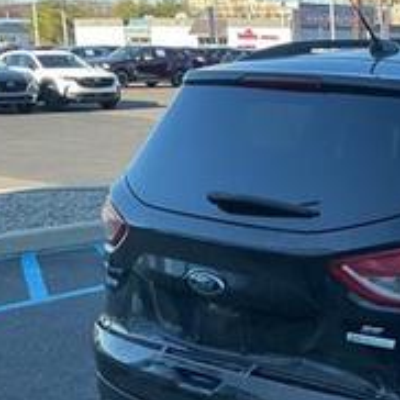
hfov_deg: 21.8
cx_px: 525
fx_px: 928
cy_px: 327
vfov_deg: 23.9
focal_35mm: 71
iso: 20
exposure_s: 1/209
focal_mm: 3
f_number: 1.8
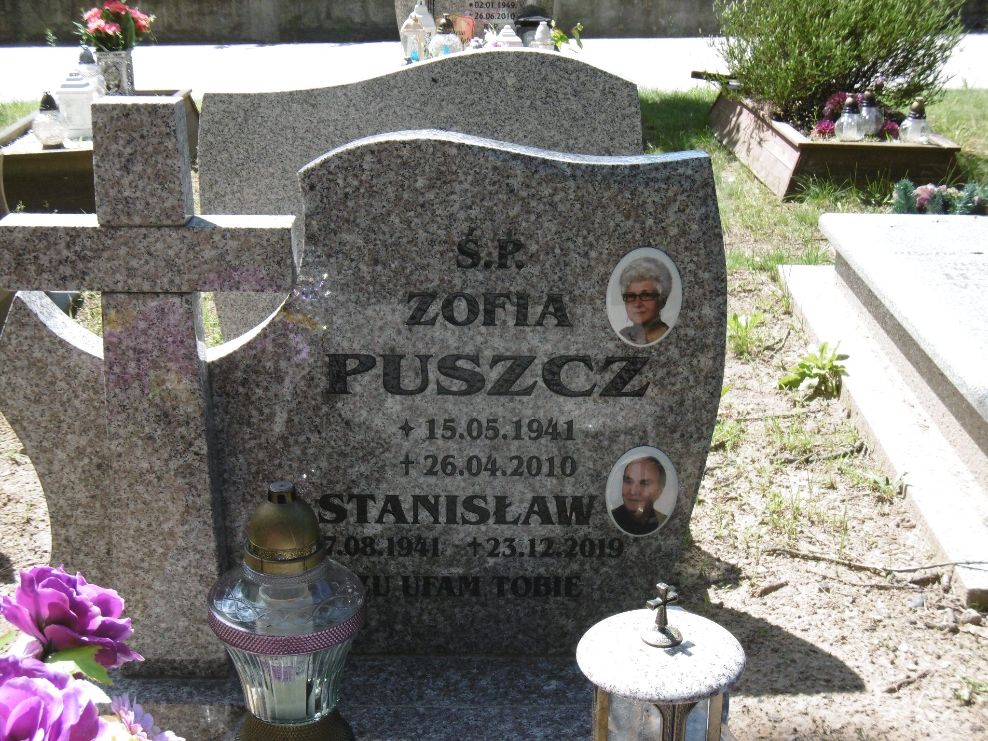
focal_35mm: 59
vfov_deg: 24.8
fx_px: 1684
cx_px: 494
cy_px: 370
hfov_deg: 32.7
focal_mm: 10.5
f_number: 4.2
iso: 100
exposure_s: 1/320
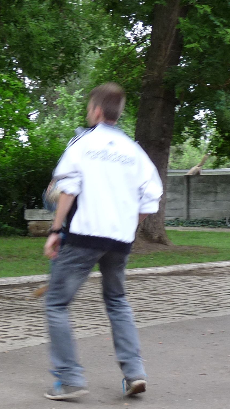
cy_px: 204
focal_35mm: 75
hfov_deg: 15.5
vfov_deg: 28.2
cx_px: -40
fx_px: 813
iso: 100
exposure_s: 1/40
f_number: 2.8
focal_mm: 5.1
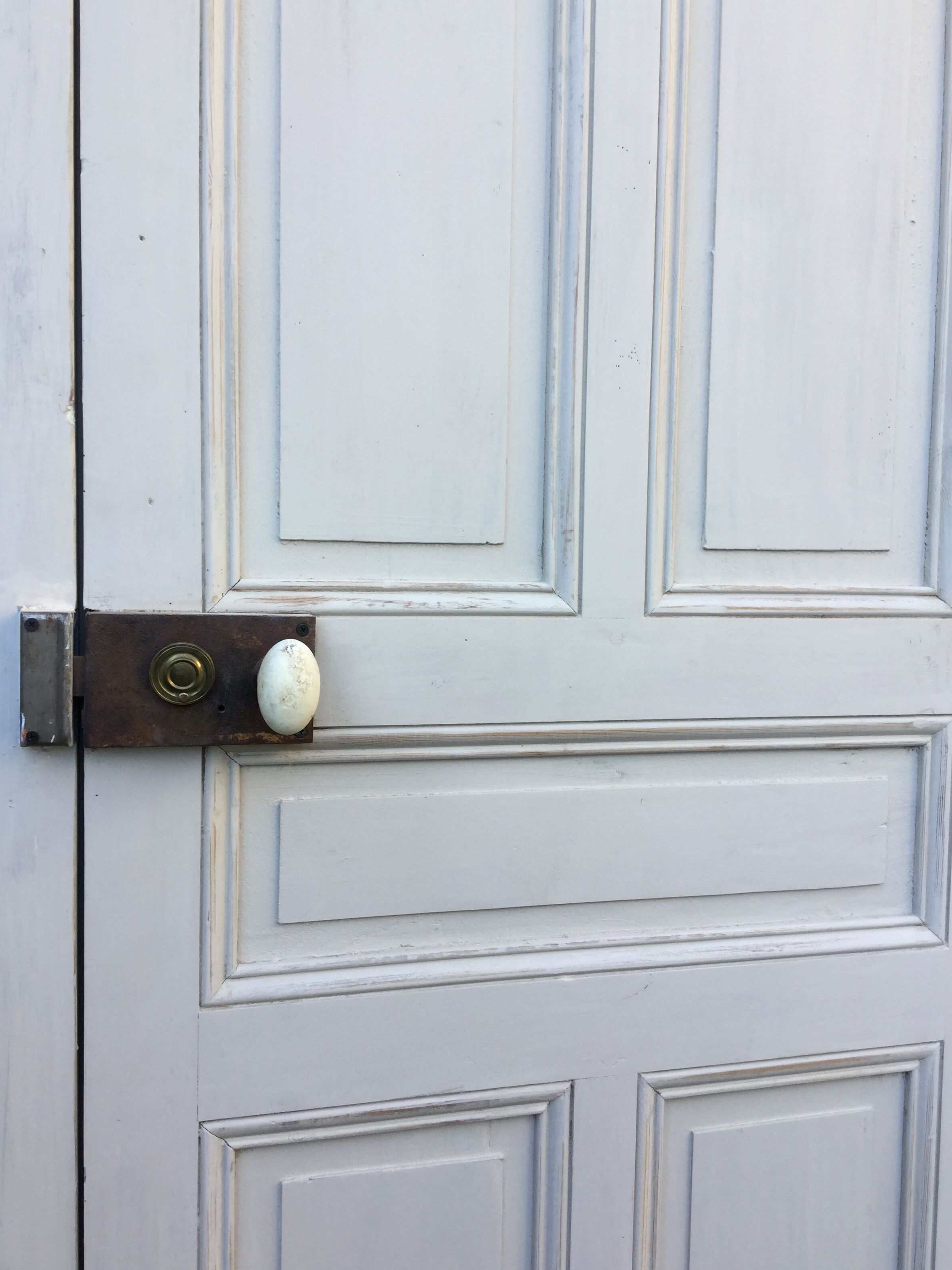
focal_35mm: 32
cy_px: 630
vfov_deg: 56.8
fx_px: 1173
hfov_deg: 44.2
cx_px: 474
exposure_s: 1/110
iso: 25
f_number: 2.4
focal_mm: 3.3
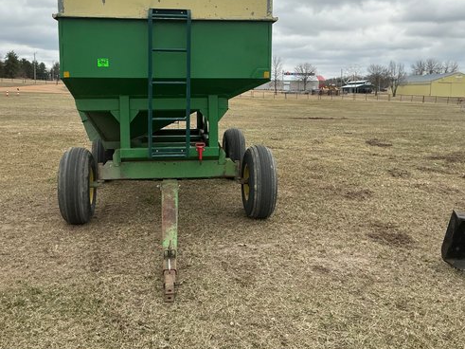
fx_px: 483
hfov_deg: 51.3
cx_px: 207
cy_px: 144
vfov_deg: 39.5
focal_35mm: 36
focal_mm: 3
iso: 25
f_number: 1.8
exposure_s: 1/781
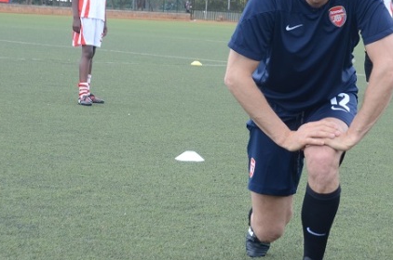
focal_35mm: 131
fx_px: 1428
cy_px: 62
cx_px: 275
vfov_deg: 10.4
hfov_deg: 15.6
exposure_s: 1/200
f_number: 8
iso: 320
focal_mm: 48
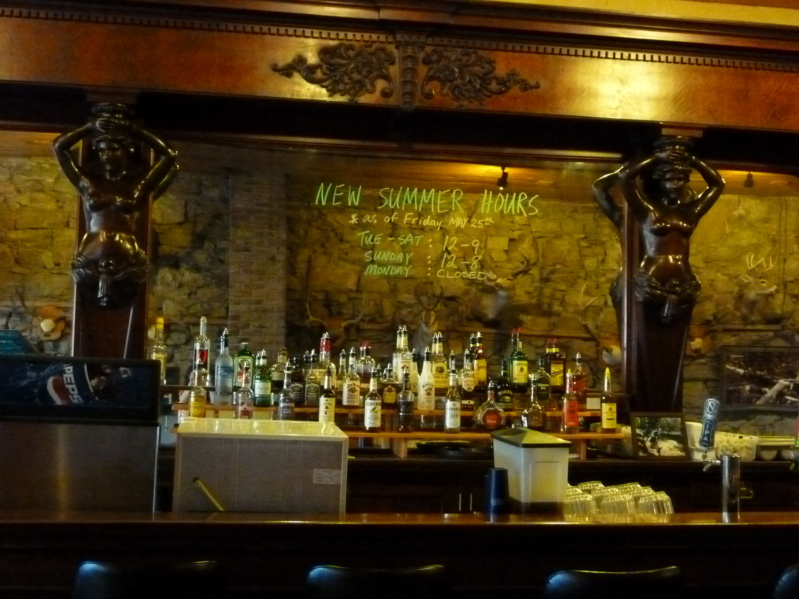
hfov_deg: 39.7
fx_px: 1108
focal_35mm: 48
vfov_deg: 30.3
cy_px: 300
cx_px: 400
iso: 1600
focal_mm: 8.6
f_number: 4.3
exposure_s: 1/15
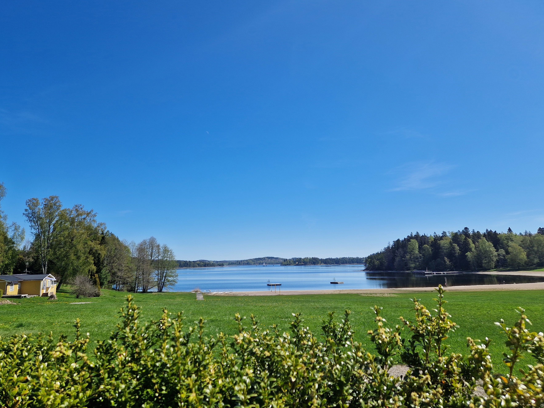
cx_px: 261
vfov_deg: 53.1
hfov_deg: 67.3
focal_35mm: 26
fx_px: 409
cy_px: 198
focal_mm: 5.4
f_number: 1.8
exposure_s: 1/3032
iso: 50
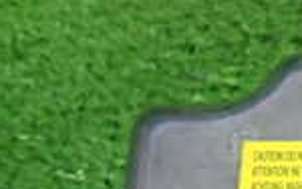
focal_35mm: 127
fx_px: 1046
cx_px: 580
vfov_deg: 9.7
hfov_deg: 14.1
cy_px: 364
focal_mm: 5.4
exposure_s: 1/30
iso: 400
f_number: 2.3
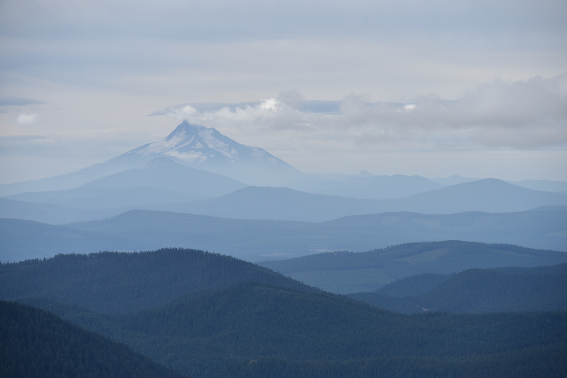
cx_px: 284
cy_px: 189
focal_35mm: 210
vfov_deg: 6.5
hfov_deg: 9.8
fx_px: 3308
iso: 100
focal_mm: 210
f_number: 9
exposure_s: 1/500
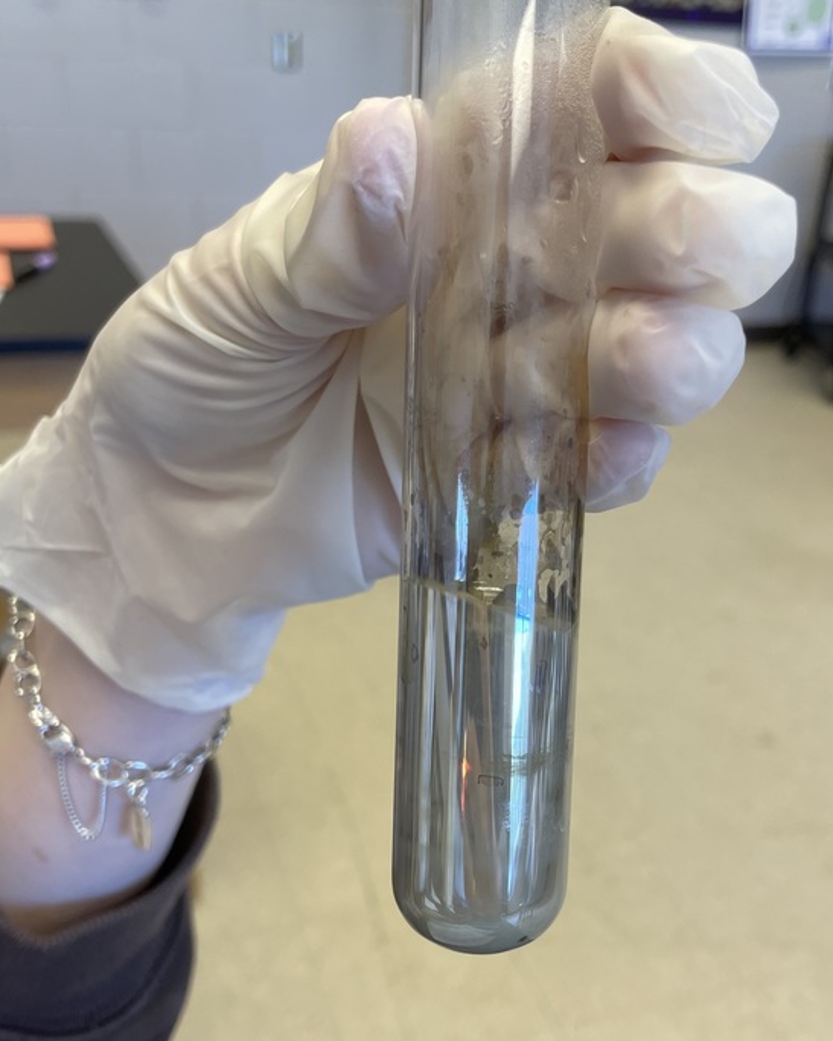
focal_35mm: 38
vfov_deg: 47.6
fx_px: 1171
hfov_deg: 39.1
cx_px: 460
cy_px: 639
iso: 64
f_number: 1.6
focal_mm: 4.2
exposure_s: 1/120
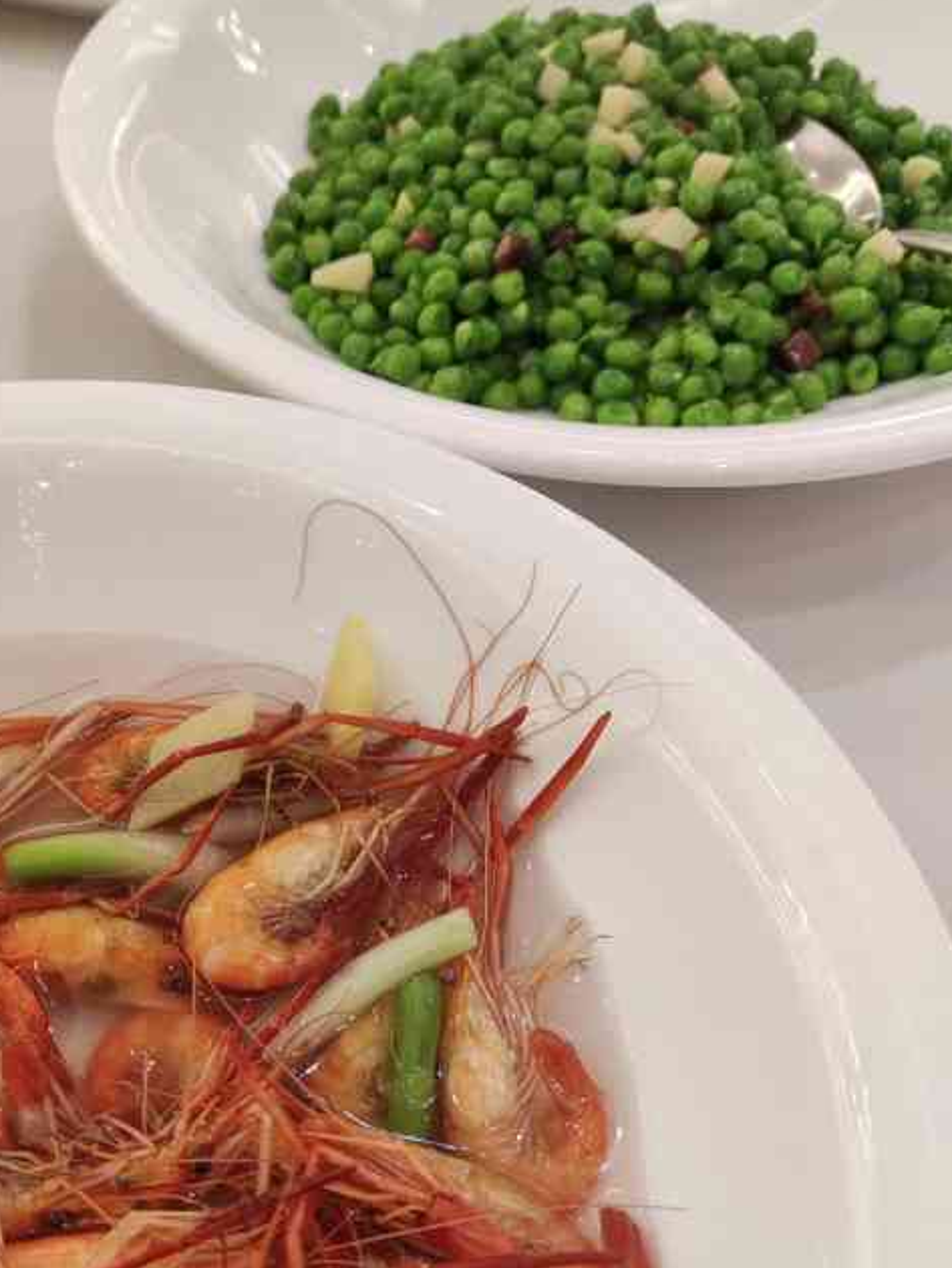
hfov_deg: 38.0
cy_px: 665
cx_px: 272
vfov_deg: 50.1
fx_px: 1356
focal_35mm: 37
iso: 220
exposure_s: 1/50
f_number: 1.79
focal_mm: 4.71
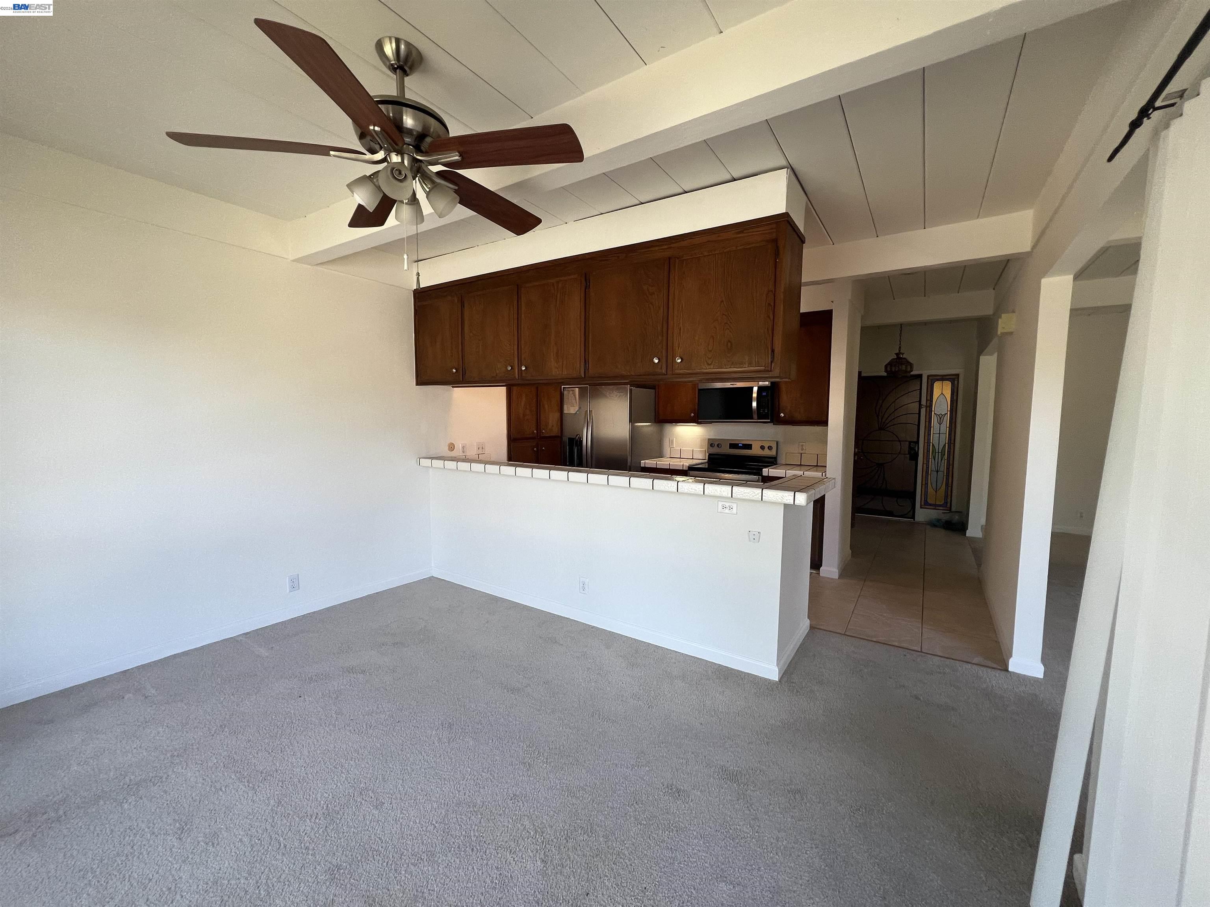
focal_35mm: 13
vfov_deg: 89.9
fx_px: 454
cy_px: 454
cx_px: 605
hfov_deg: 106.2
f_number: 1.8
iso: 80
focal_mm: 1.57
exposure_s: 1/99
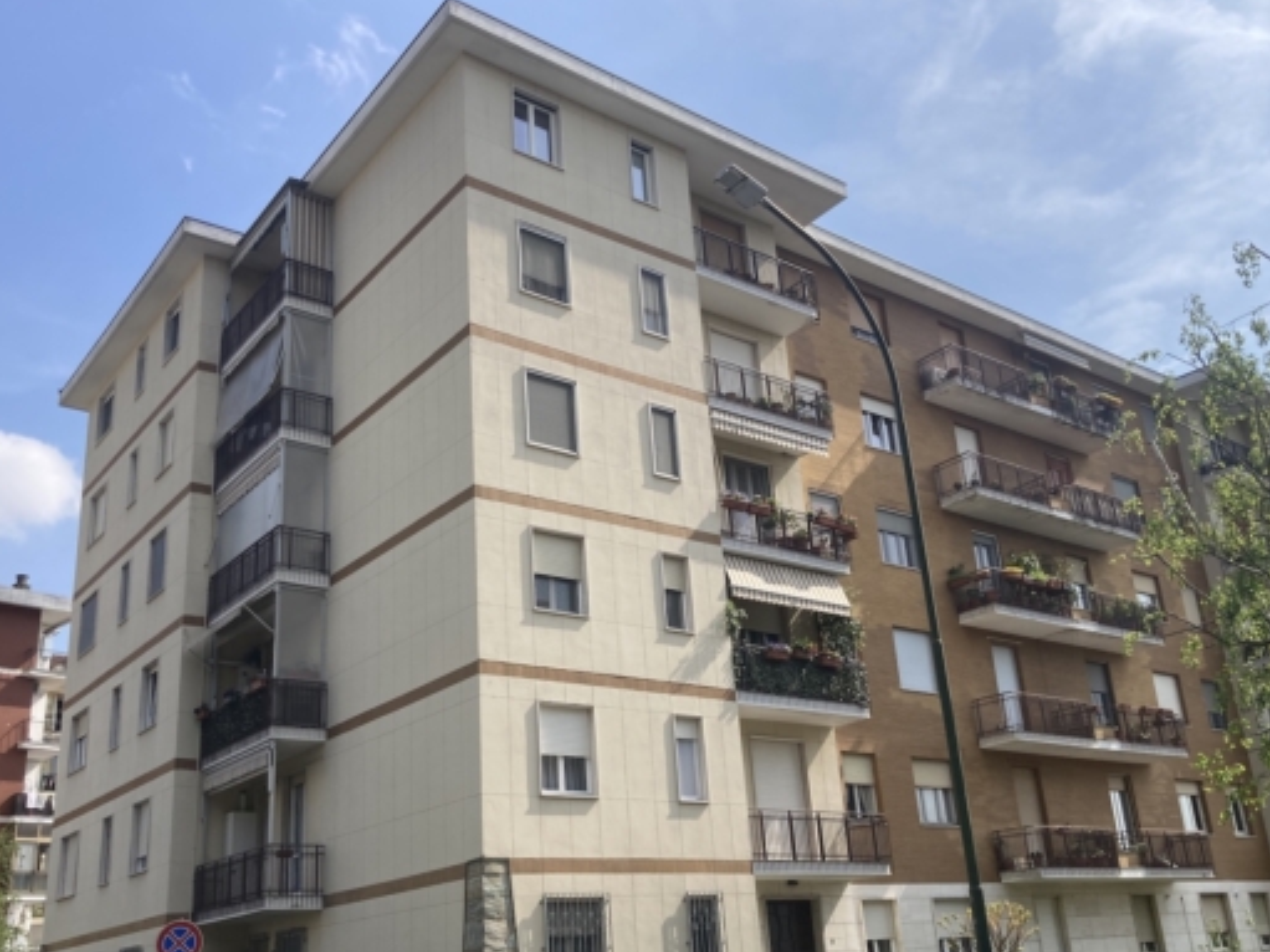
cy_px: 522
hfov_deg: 56.8
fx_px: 1174
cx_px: 634
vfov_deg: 44.1
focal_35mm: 32
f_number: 1.8
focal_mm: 3.99
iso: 20
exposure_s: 1/2288
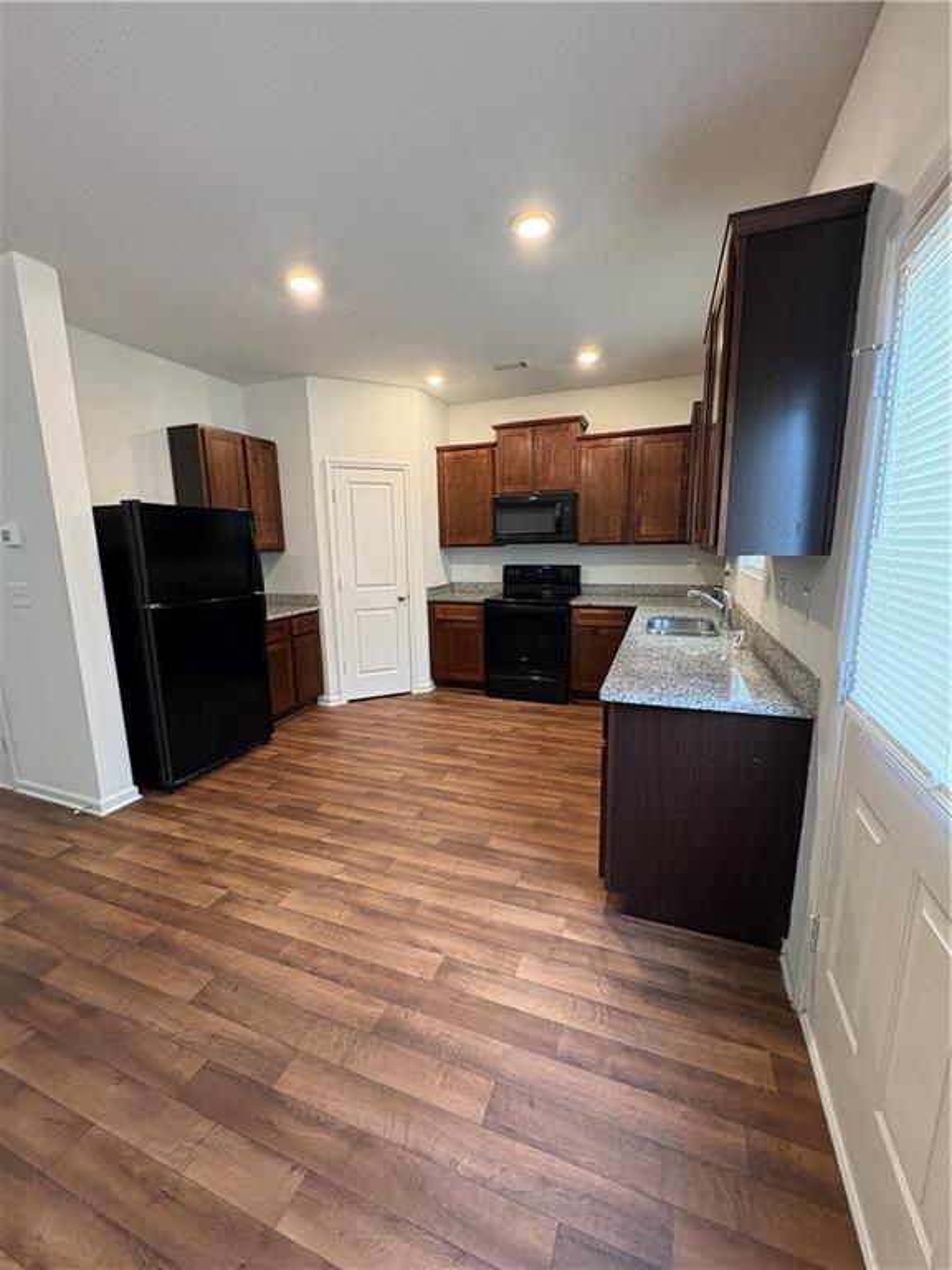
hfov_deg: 85.7
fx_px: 513
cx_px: 476
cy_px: 635
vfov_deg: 102.1
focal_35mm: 14
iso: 320
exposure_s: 1/60
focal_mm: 2.22
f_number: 2.2
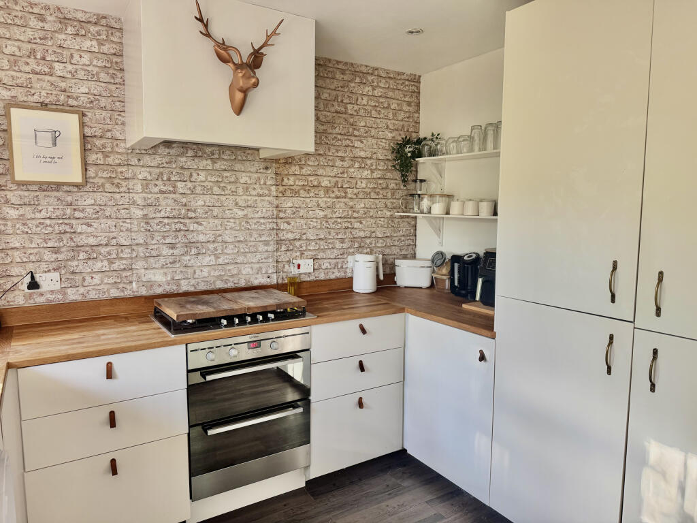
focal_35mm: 24
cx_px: 348
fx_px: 483
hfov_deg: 71.6
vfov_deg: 56.8
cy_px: 262
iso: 200
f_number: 1.78
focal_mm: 6.76
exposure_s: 1/100
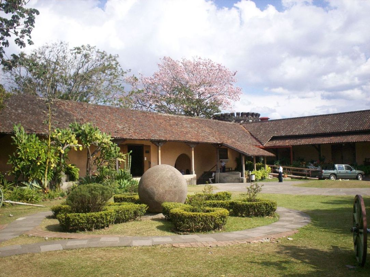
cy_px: 138
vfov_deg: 39.6
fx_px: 385
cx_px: 185
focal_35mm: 36
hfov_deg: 51.4
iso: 100
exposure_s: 1/532
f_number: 4.5
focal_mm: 6
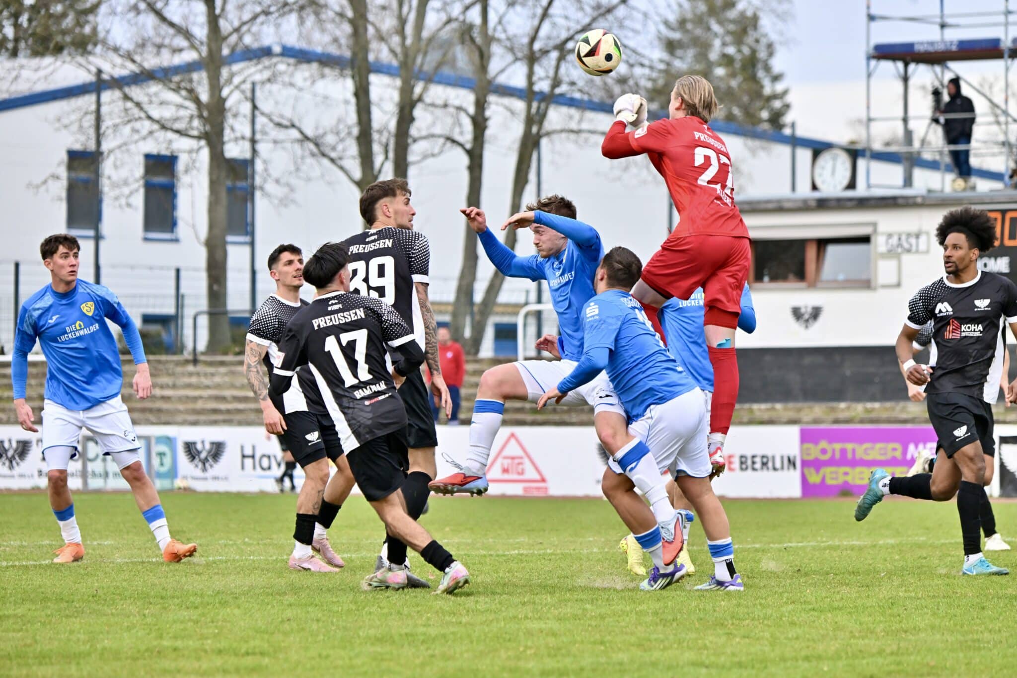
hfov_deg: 9.4
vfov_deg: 6.2
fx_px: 6214
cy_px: 339
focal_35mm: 220
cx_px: 508
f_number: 5.3
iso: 1250
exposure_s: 1/1600
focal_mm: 220
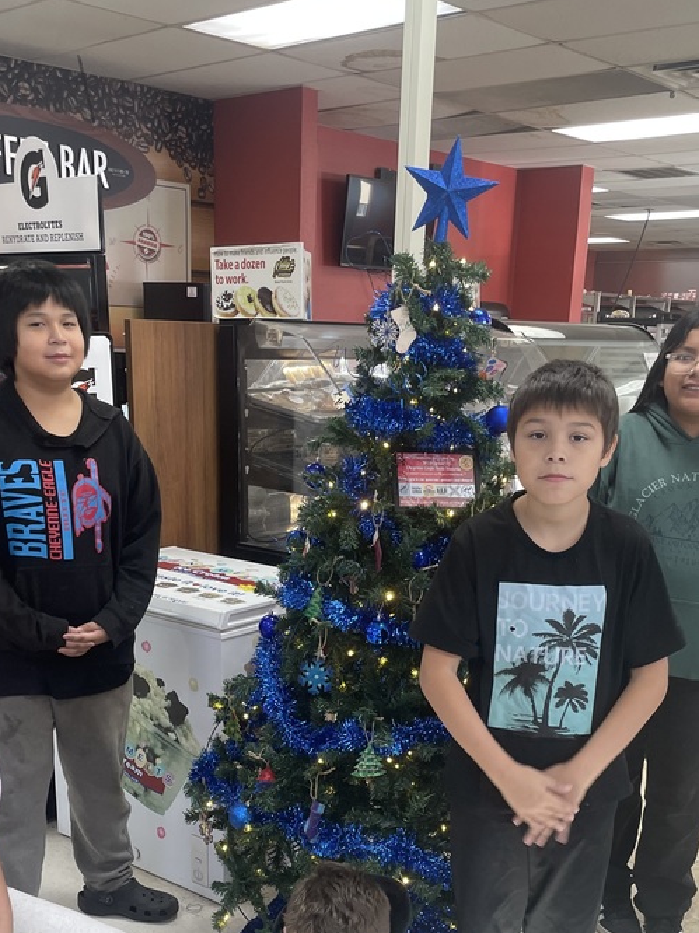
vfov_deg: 45.1
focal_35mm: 40
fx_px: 1078
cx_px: 345
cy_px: 705
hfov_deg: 35.9
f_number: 1.6
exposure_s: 1/120
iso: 125
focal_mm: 4.2
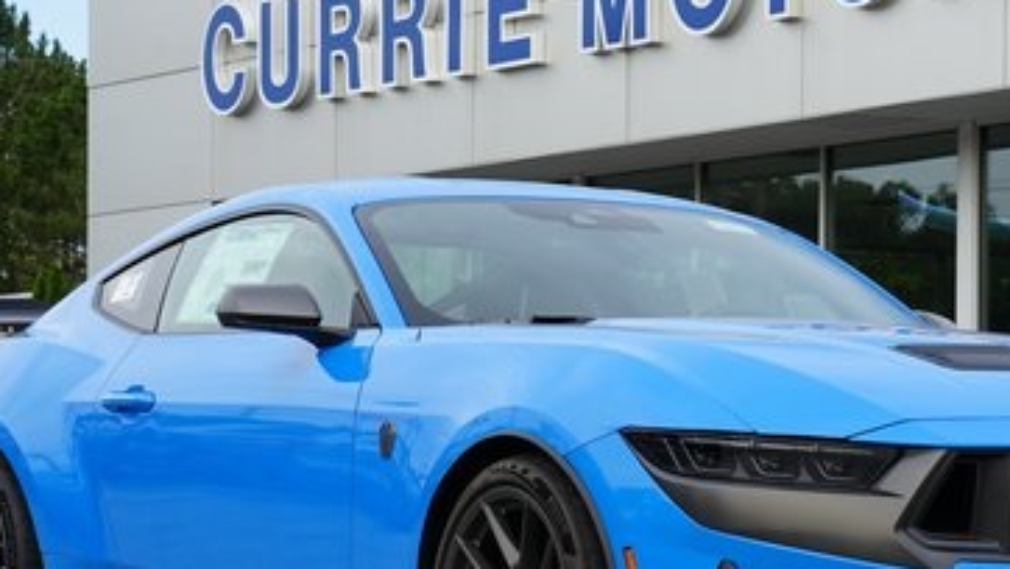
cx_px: 664
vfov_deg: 8.9
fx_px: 3671
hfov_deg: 15.6
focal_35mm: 137
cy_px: 361
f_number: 9
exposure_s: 1/100
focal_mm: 74
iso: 100
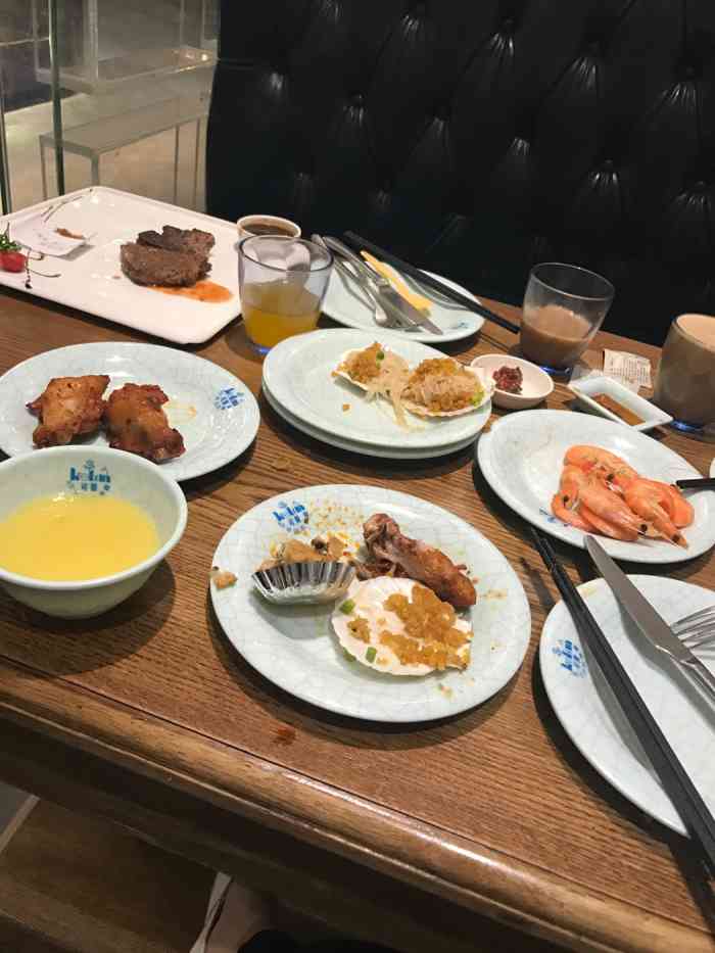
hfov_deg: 49.8
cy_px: 476
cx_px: 358
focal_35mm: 28
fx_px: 771
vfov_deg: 63.4
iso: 50
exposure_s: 1/17
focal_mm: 3.99
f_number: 1.8
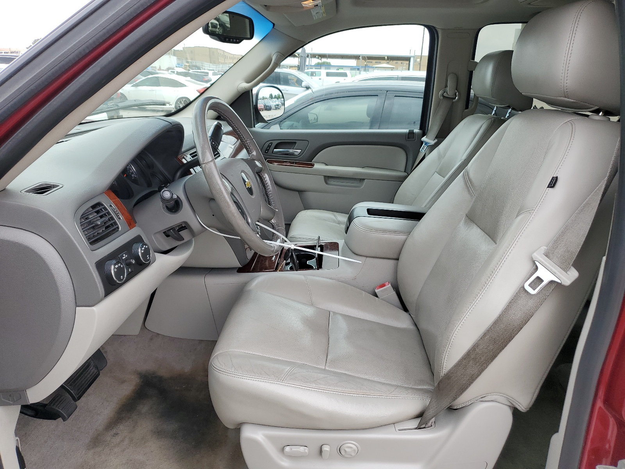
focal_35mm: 26
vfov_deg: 53.1
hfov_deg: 67.3
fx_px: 469
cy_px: 234
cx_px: 312
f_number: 1.5
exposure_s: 1/667
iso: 50
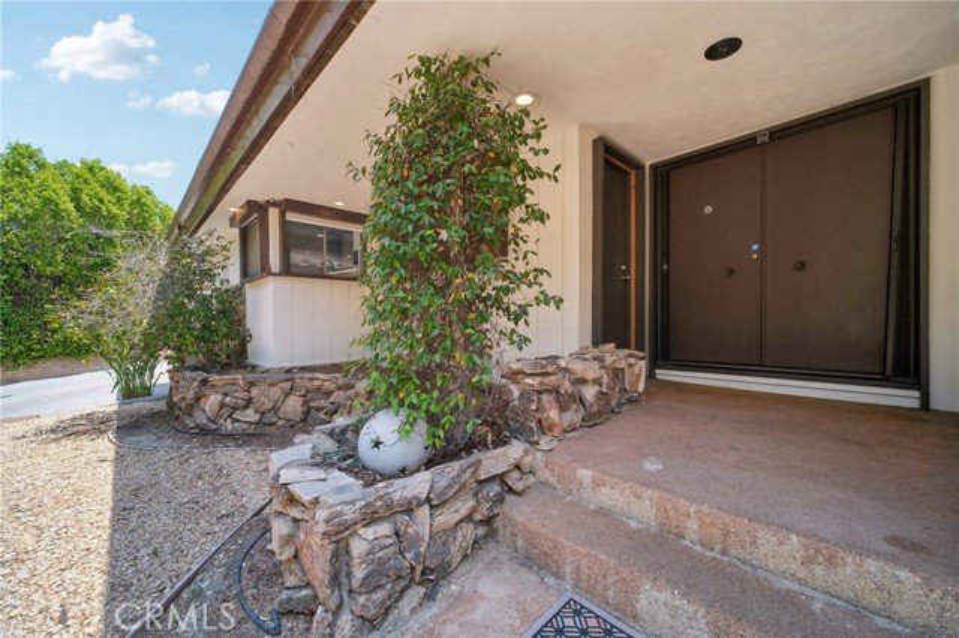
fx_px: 373
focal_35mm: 14
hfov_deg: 104.3
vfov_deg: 81.1
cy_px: 319
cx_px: 480
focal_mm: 9
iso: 160
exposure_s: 1/20
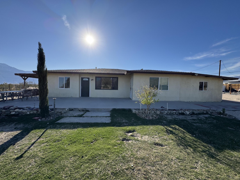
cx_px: 120
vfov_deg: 85.7
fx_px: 97
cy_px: 90
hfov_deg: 102.1
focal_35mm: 14
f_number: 2.2
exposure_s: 1/1927
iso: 50
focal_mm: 2.22
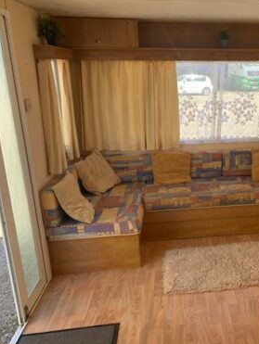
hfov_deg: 38.2
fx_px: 349
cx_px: 230
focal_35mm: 35
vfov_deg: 52.6
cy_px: 172
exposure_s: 1/186
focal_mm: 4.25
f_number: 1.8
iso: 25
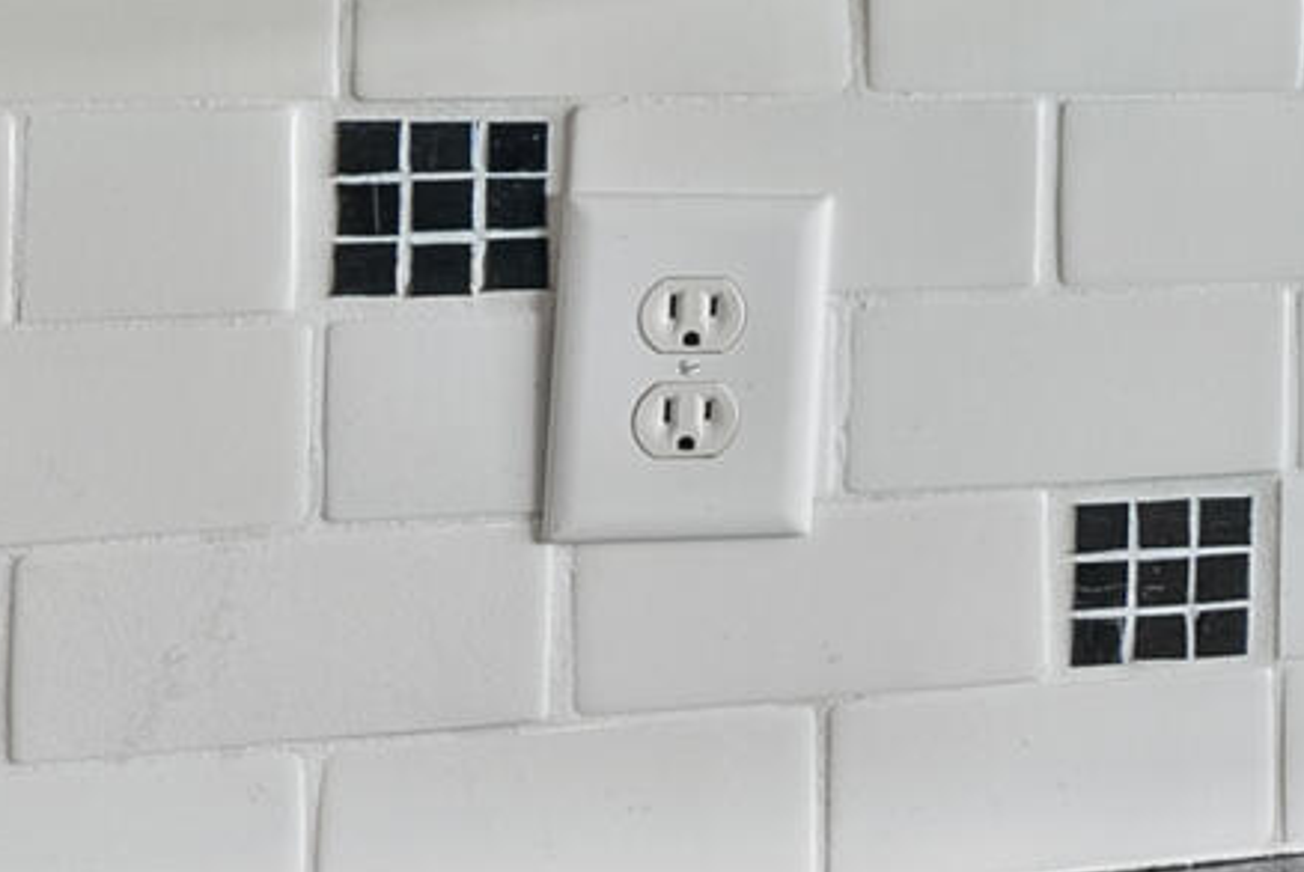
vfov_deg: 15.0
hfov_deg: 15.1
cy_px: -118
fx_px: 3227
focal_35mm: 89
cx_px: 3022
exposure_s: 1/8
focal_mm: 13
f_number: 7.1
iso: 800
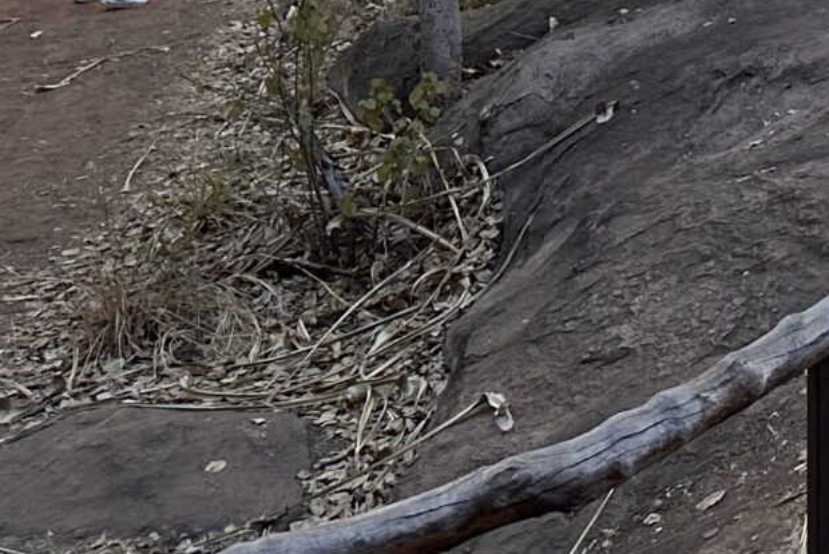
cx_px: 1486
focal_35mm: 103
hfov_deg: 16.6
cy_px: -715
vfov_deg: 11.4
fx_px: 2373
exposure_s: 1/1241
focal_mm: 6.86
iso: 80
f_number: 1.78
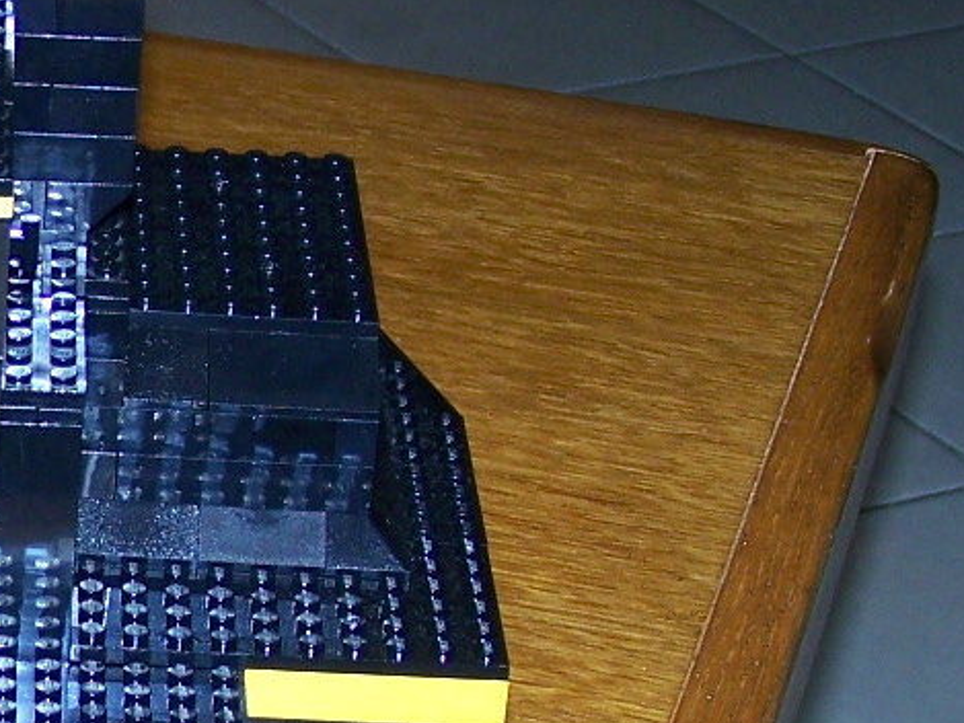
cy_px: 684
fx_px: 4847
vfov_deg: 8.5
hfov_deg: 11.1
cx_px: -327
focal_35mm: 174
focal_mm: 8.5
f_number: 3
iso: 80
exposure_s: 1/60
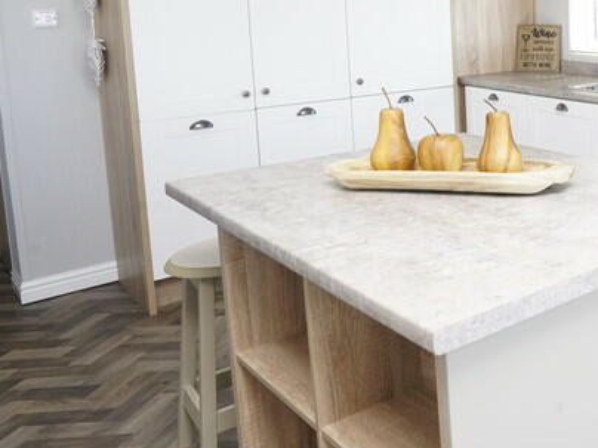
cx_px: 734
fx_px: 674
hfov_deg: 36.0
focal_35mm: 39
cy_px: 67
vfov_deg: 35.2
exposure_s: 1/60
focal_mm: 16
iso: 1600
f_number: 11
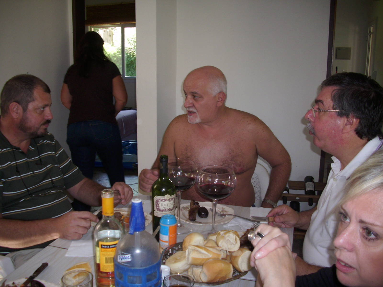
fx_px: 343
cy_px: 144
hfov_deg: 58.4
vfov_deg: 45.4
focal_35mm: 31
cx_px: 192
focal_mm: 6.2
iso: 50
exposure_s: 1/30
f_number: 2.8
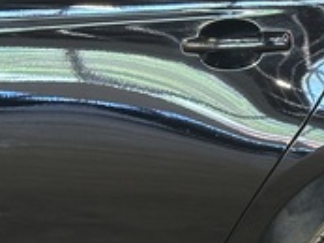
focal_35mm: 166
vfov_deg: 9.0
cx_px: 339
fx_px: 1555
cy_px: 112
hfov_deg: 11.7
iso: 400
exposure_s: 1/33
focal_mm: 6.86
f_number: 1.78
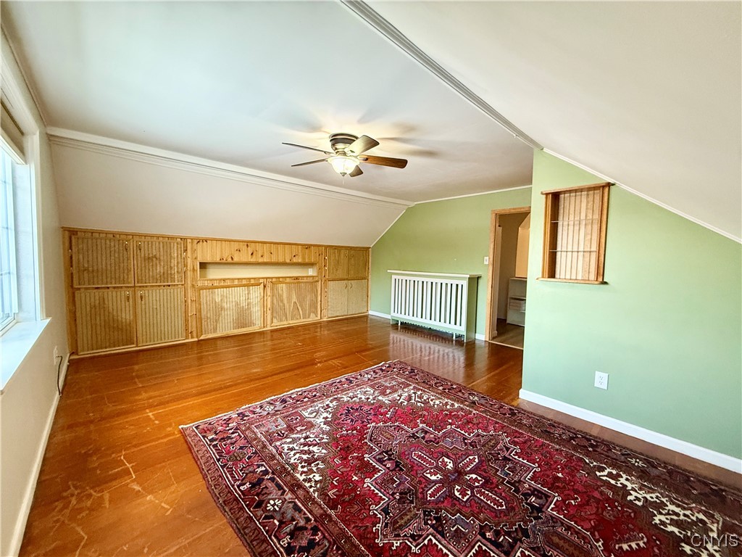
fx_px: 300
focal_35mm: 14
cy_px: 278
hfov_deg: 102.1
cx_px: 371
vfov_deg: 85.7
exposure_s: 1/60
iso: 400
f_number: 2.2
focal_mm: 2.22
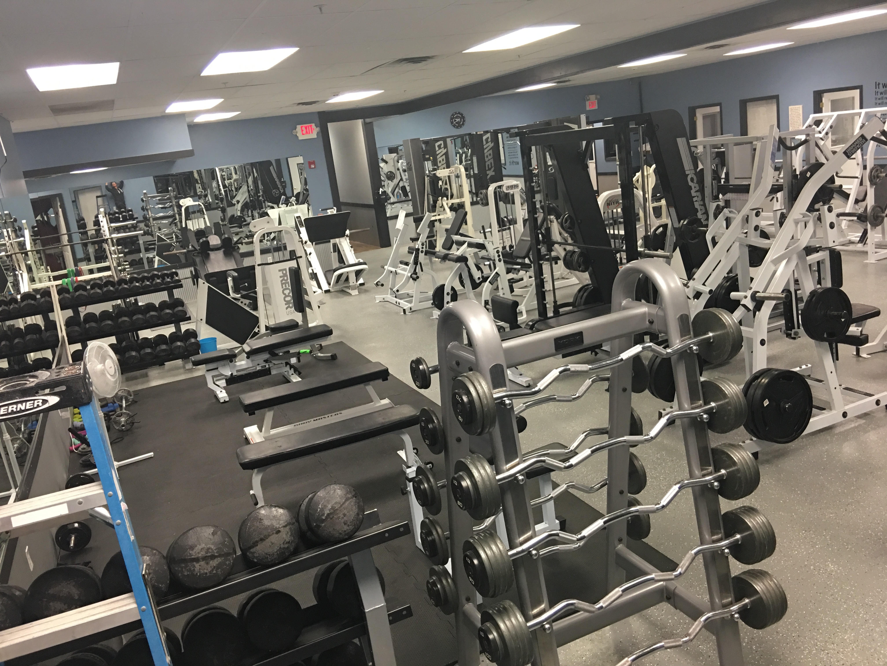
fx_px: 743
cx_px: 444
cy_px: 333
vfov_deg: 48.2
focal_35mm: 29
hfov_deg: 61.7
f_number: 2.2
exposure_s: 1/15
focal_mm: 4.15
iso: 50
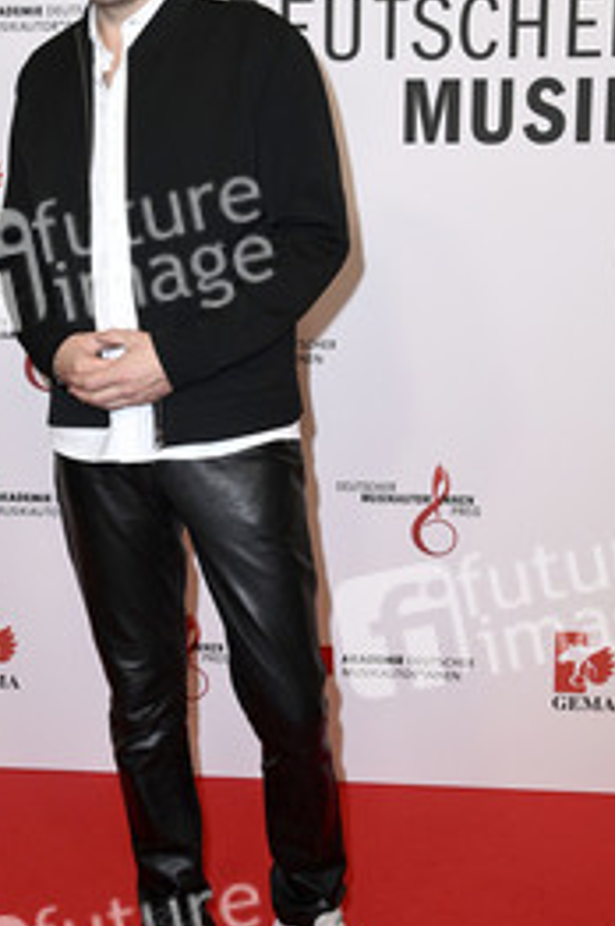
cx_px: 194
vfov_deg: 36.3
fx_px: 1413
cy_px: 438
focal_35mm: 55
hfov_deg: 24.4
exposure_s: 1/250
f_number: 5.6
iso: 800
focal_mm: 36
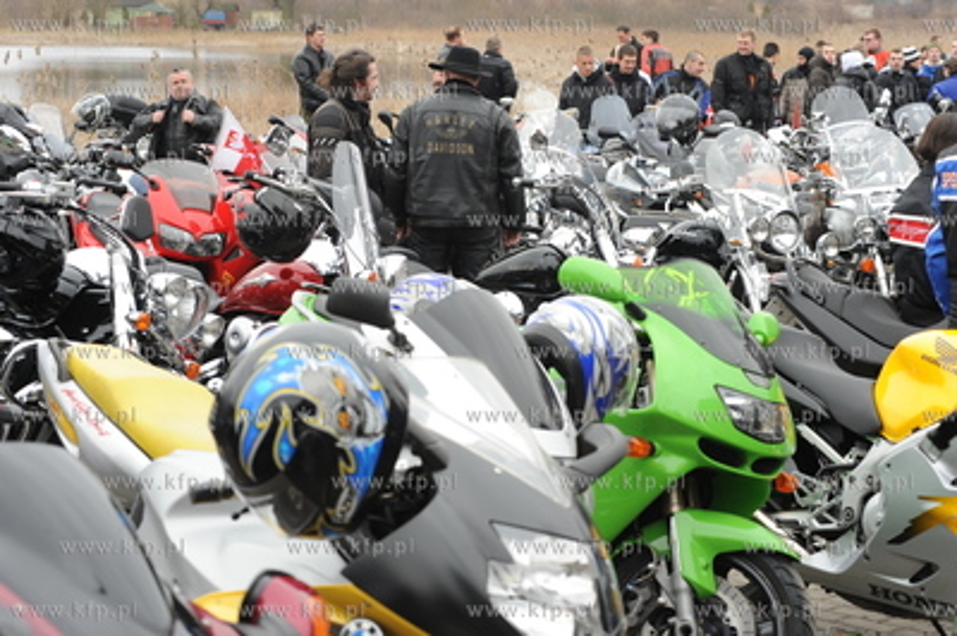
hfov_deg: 25.4
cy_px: 318
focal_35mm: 80
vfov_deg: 17.0
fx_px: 2125
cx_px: 478
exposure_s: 1/100
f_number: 8
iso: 400
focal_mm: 80
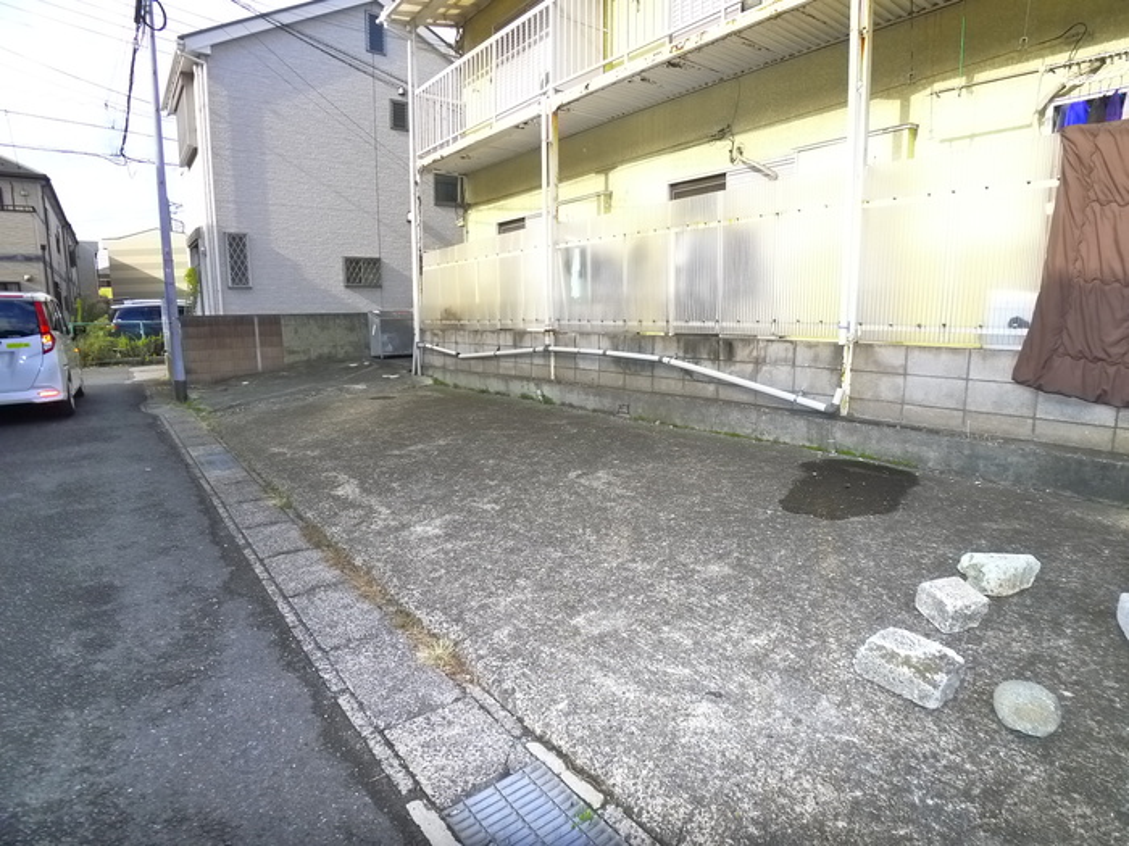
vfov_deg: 56.8
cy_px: 423
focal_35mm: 24
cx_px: 564
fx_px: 783
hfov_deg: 71.6
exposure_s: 1/500
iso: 400
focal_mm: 5.1
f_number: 3.2
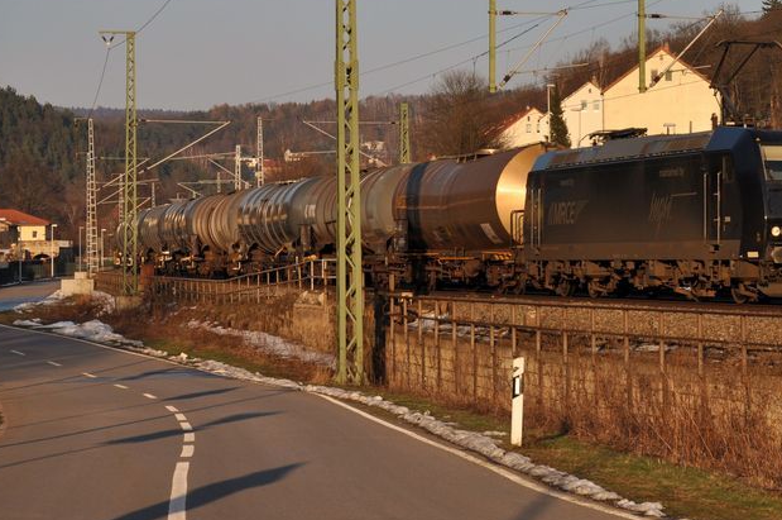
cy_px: 128
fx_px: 2690
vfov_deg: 11.0
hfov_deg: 16.4
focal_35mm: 124
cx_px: 629
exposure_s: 1/640
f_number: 8
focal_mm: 50
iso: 200
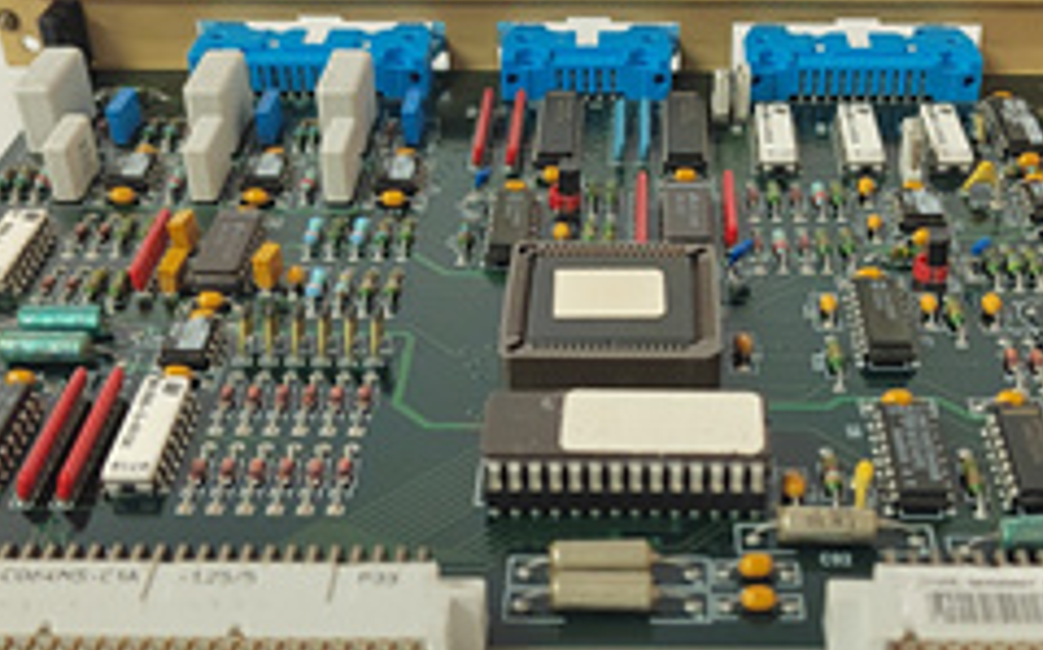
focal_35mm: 51
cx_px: 642
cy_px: 395
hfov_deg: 39.4
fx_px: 1449
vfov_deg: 25.2
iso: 1506
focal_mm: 5.52
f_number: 1.9
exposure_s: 1/50
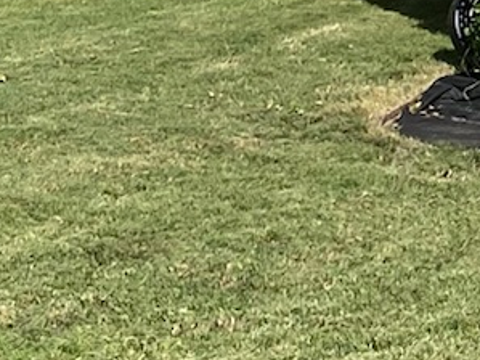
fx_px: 2467
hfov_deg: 8.9
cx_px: 1479
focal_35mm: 178
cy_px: -24
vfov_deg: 8.3
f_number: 1.8
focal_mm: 4.25
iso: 32
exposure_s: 1/2817
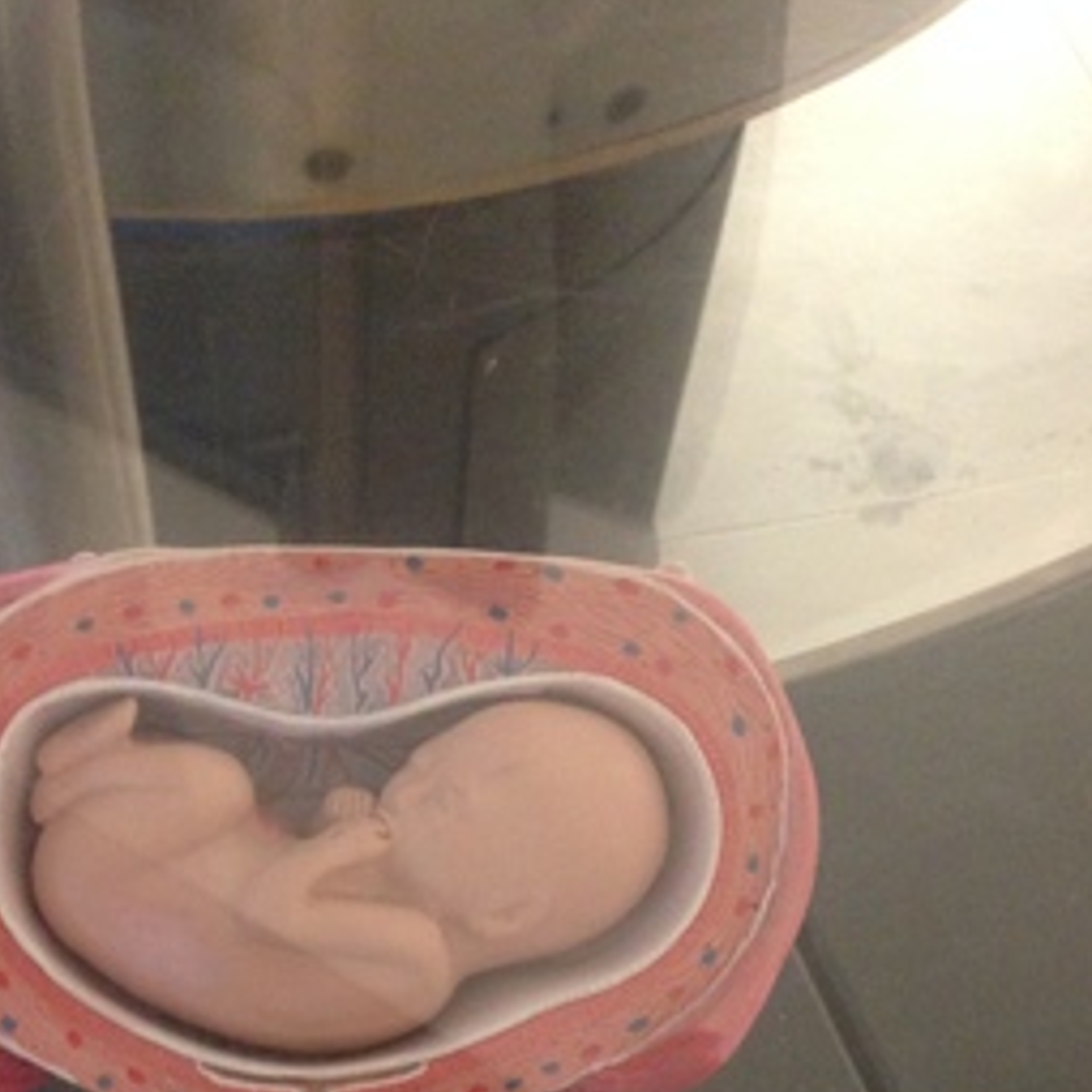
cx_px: 338
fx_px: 1963
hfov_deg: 30.8
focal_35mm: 55
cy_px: 1011
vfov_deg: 29.6
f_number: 2.4
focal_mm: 4.12
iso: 400
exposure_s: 1/15
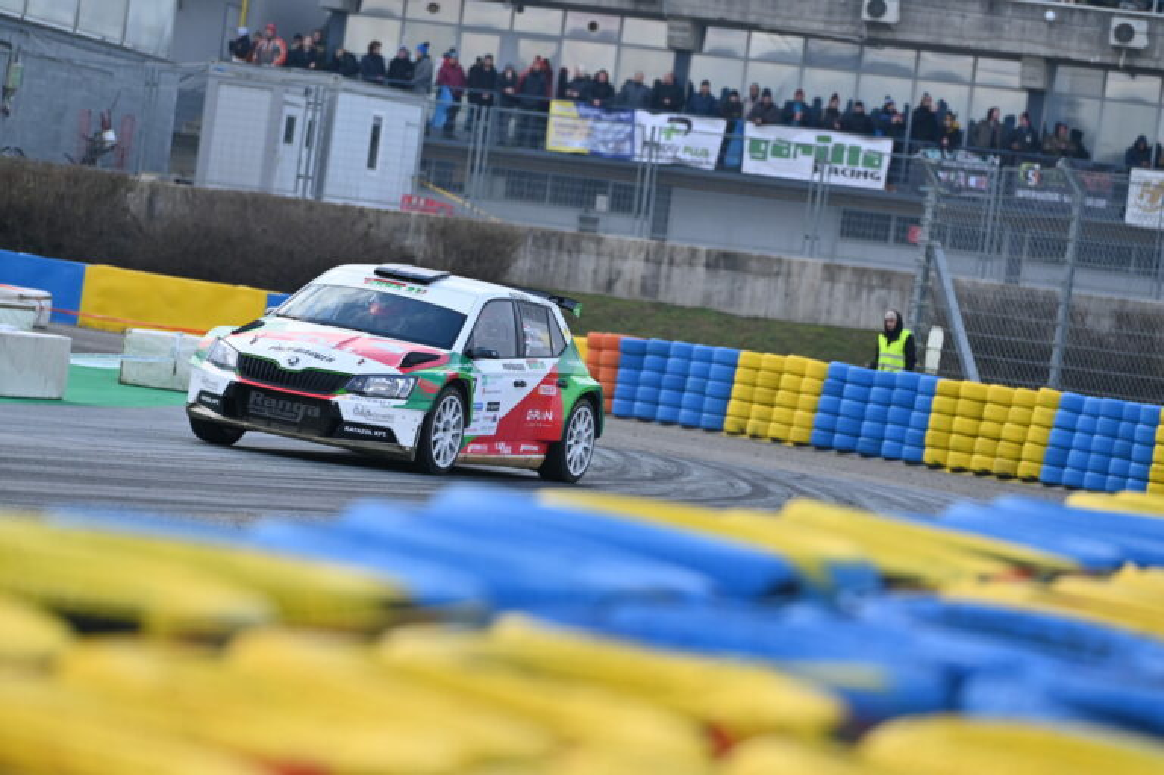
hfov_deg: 10.3
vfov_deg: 6.9
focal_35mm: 200
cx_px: 582
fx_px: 6462
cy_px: 388
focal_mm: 200
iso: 720
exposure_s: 1/1600
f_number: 4.5
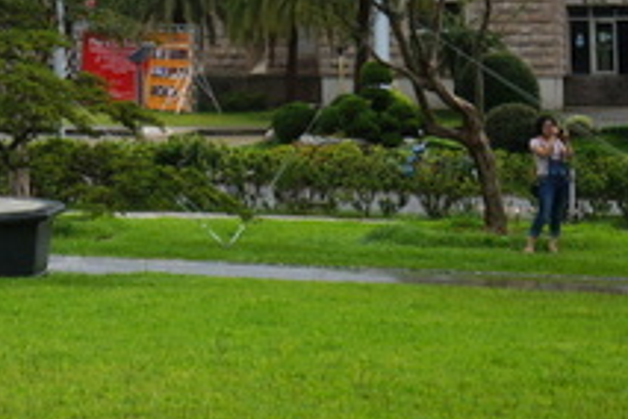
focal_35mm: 112
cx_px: -265
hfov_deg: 16.8
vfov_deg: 11.9
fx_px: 1962
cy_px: -114
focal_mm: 25
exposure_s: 1/125
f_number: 16
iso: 200
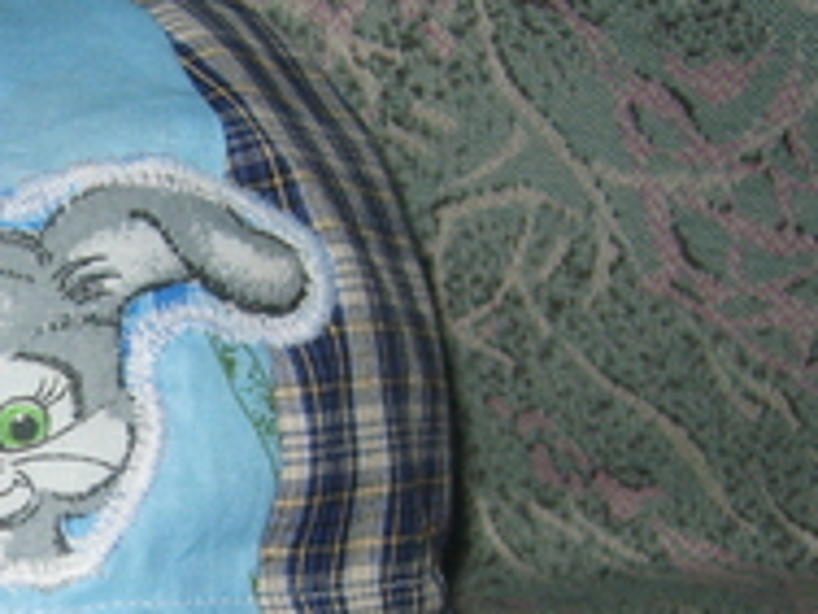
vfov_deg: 17.4
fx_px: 1985
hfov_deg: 22.0
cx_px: -91
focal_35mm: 84
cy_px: 527
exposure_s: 1/350
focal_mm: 7.4
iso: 100
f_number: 7.1
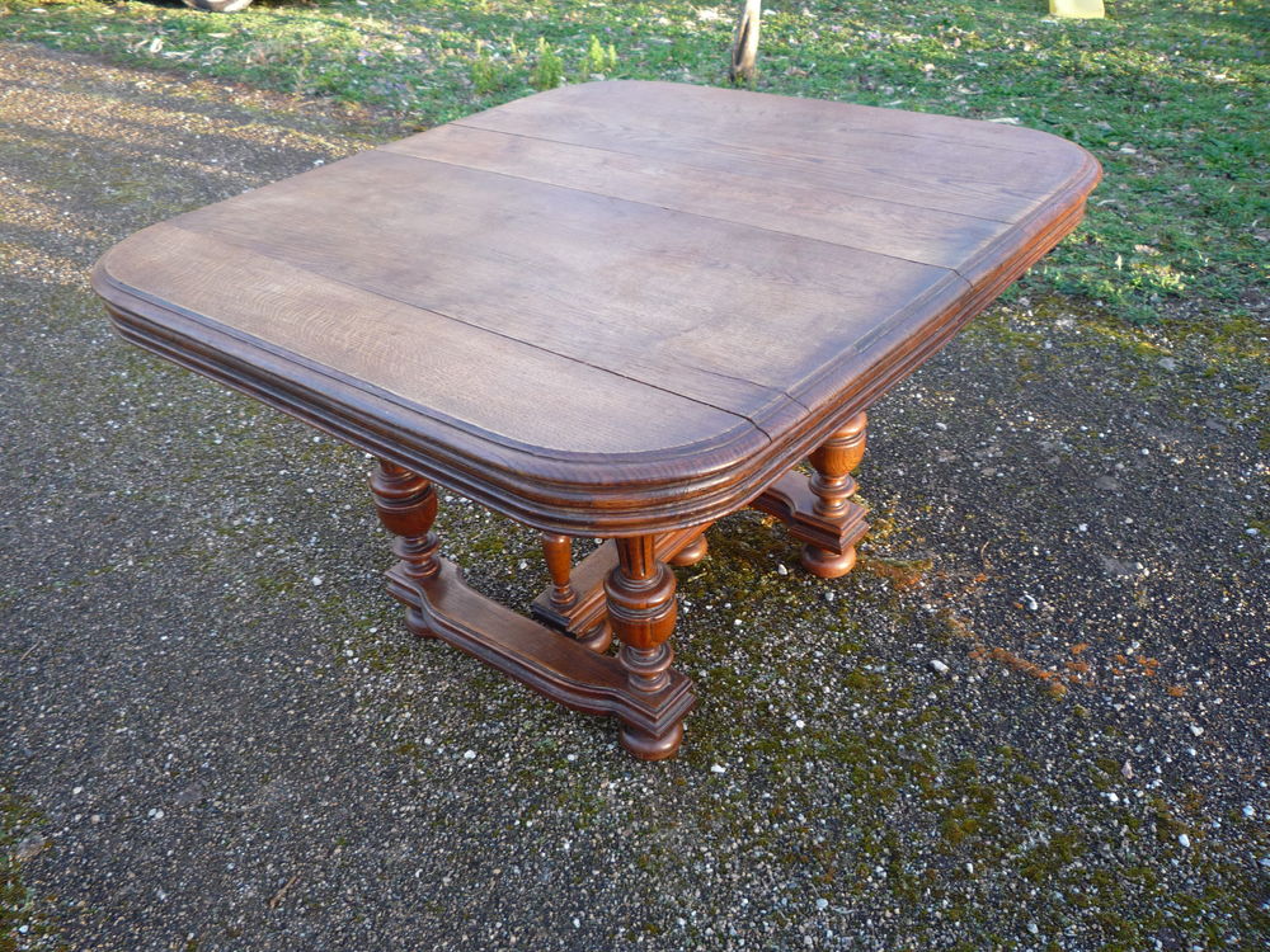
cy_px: 476
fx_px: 1101
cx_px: 635
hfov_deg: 60.0
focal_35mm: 30
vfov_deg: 46.8
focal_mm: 5.2
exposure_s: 1/30
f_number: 3.3
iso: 100
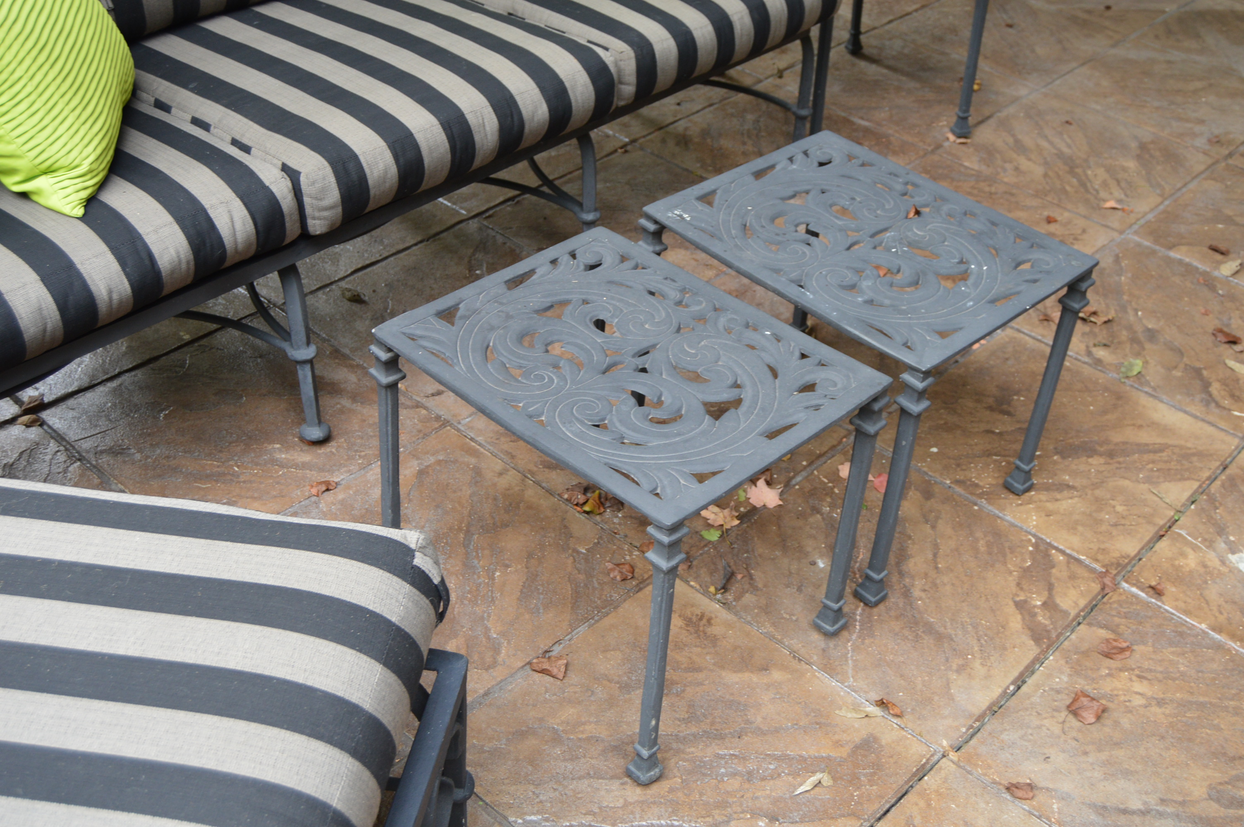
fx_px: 1346
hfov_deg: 49.6
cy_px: 414
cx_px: 622
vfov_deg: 34.1
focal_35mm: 39
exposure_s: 1/100
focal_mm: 26
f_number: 5
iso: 400
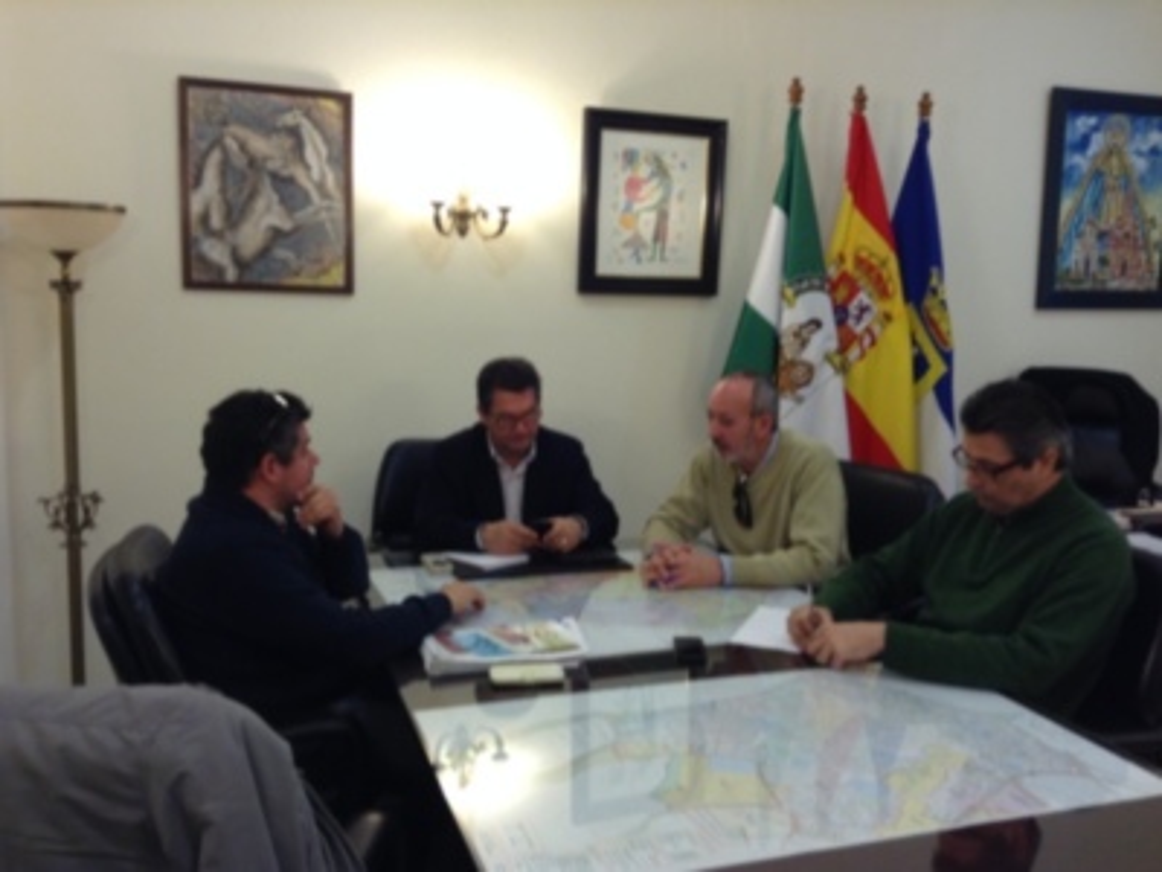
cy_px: 436
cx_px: 581
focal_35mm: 33
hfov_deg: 55.4
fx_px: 1108
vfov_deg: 42.9
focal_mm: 3.3
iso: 50
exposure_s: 1/25
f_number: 2.4
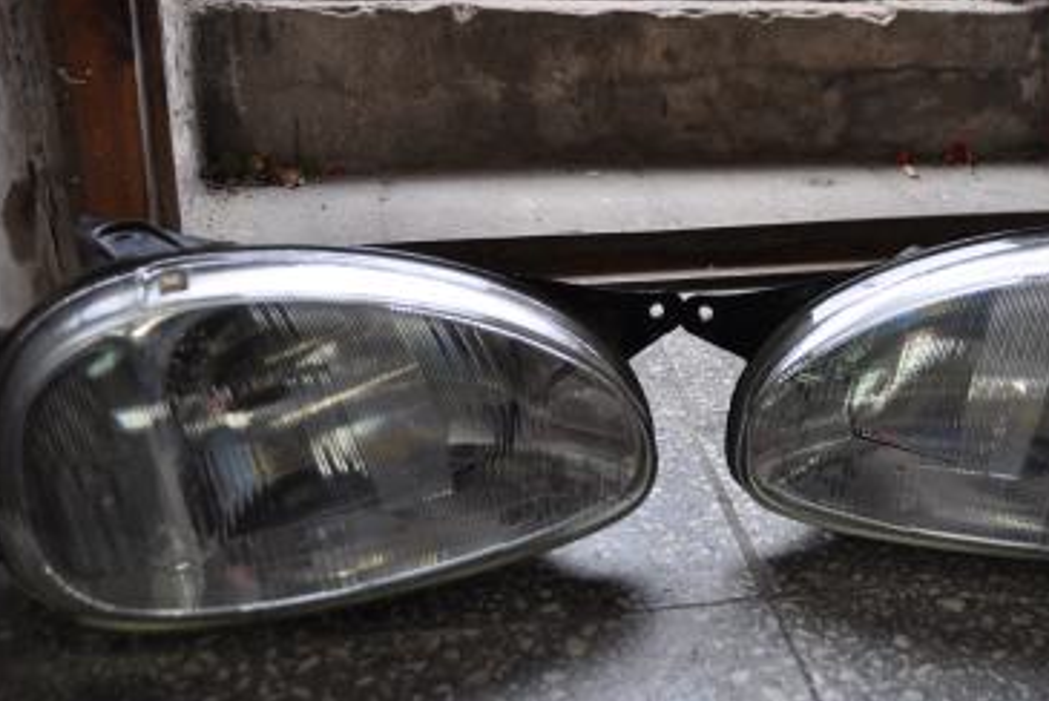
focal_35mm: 41
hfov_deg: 47.0
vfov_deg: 32.7
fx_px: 1196
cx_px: 650
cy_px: 307
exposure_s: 1/60
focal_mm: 20
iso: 400
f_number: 4
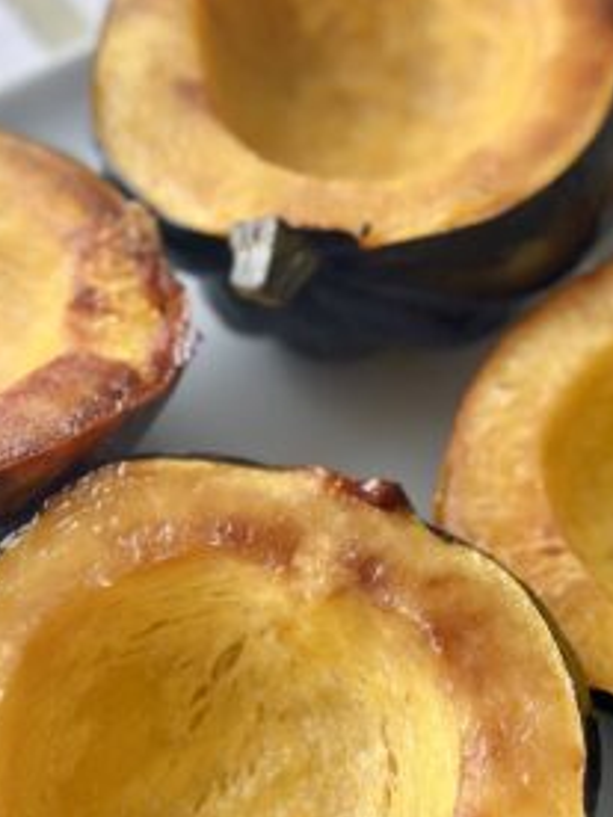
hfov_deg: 17.0
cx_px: 298
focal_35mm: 87
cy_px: 494
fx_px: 2054
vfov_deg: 22.5
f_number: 1.78
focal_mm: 6.86
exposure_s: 1/167
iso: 125
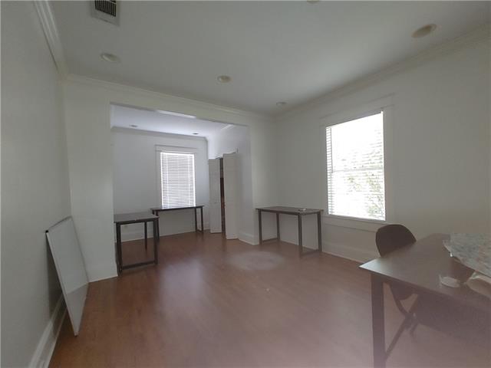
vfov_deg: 81.7
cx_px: 246
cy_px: 184
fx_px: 213
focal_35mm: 15
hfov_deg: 98.2
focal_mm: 1.78
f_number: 1.9
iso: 200
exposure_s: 1/20
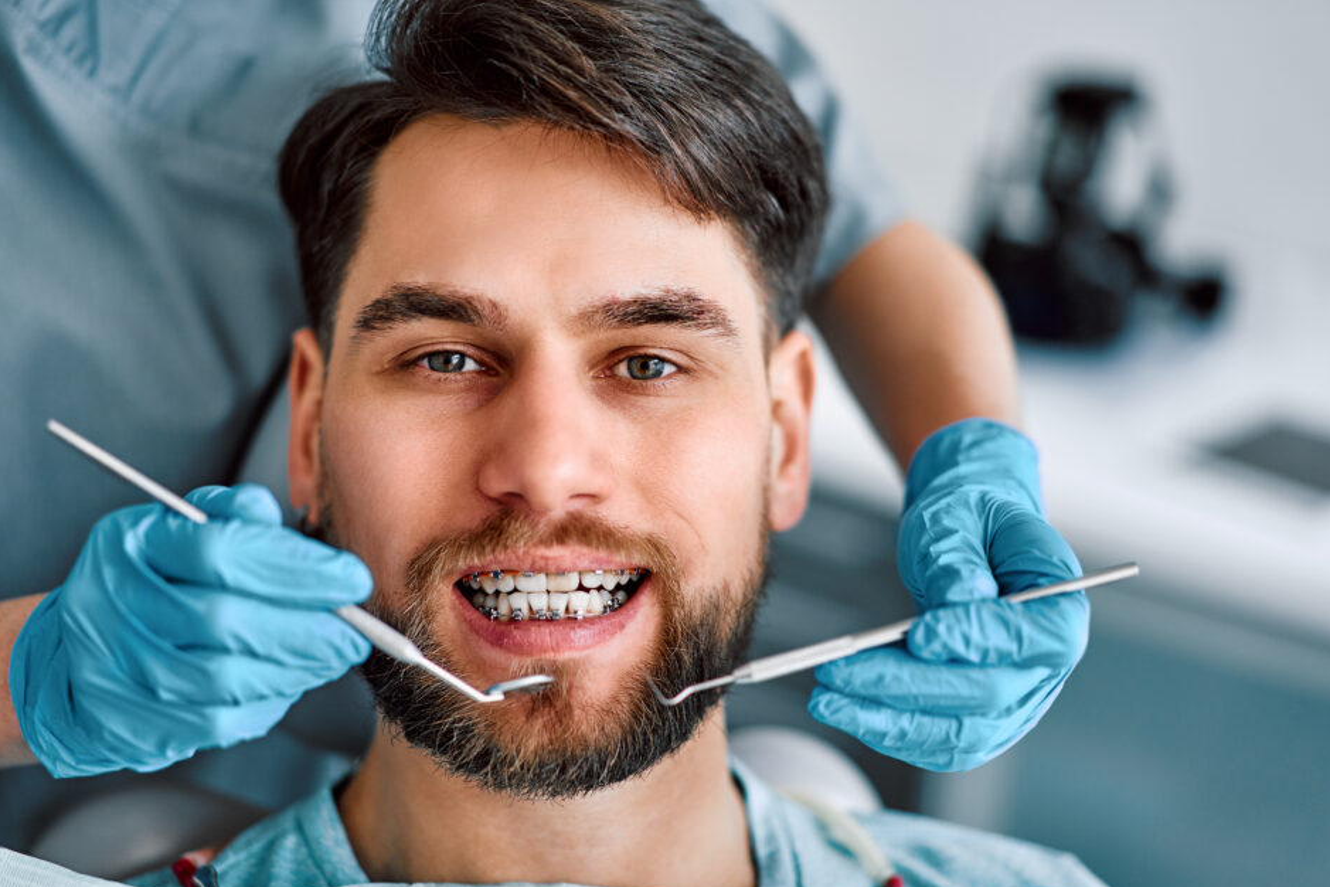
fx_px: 2216
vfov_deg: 22.6
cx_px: 609
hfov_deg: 33.4
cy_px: 471
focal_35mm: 60
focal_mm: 55
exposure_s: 1/200
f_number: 1.8
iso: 400
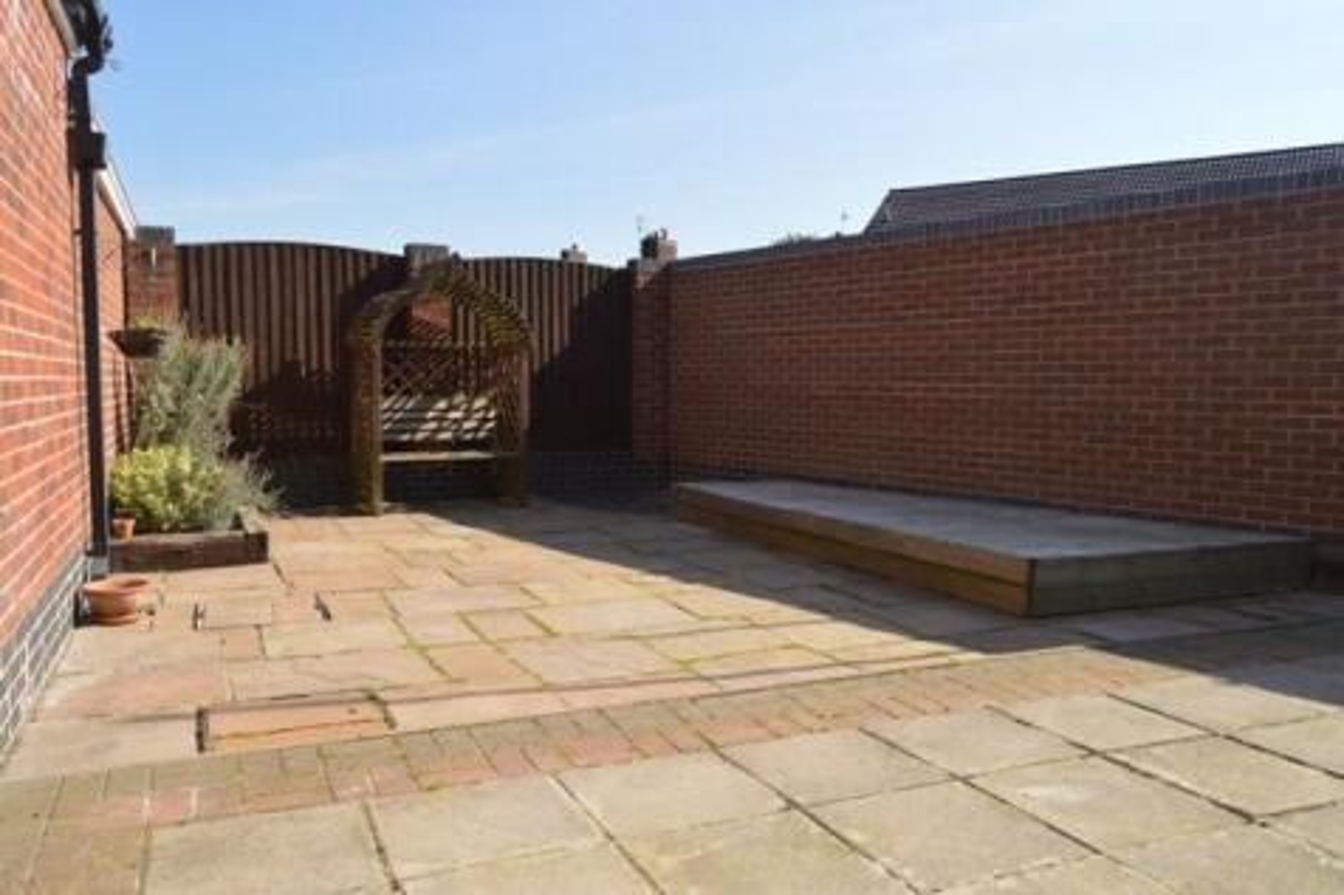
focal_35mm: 27
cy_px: 448
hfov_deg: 67.4
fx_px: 1008
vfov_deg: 47.9
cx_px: 672
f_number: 7.1
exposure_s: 1/200
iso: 100
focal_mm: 18
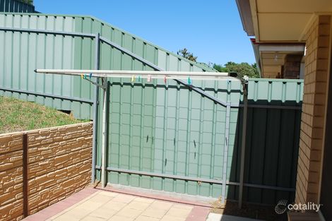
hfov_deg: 57.2
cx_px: 166
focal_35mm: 33
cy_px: 110
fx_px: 304
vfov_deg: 39.9
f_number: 8
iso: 100
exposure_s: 1/250
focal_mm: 22
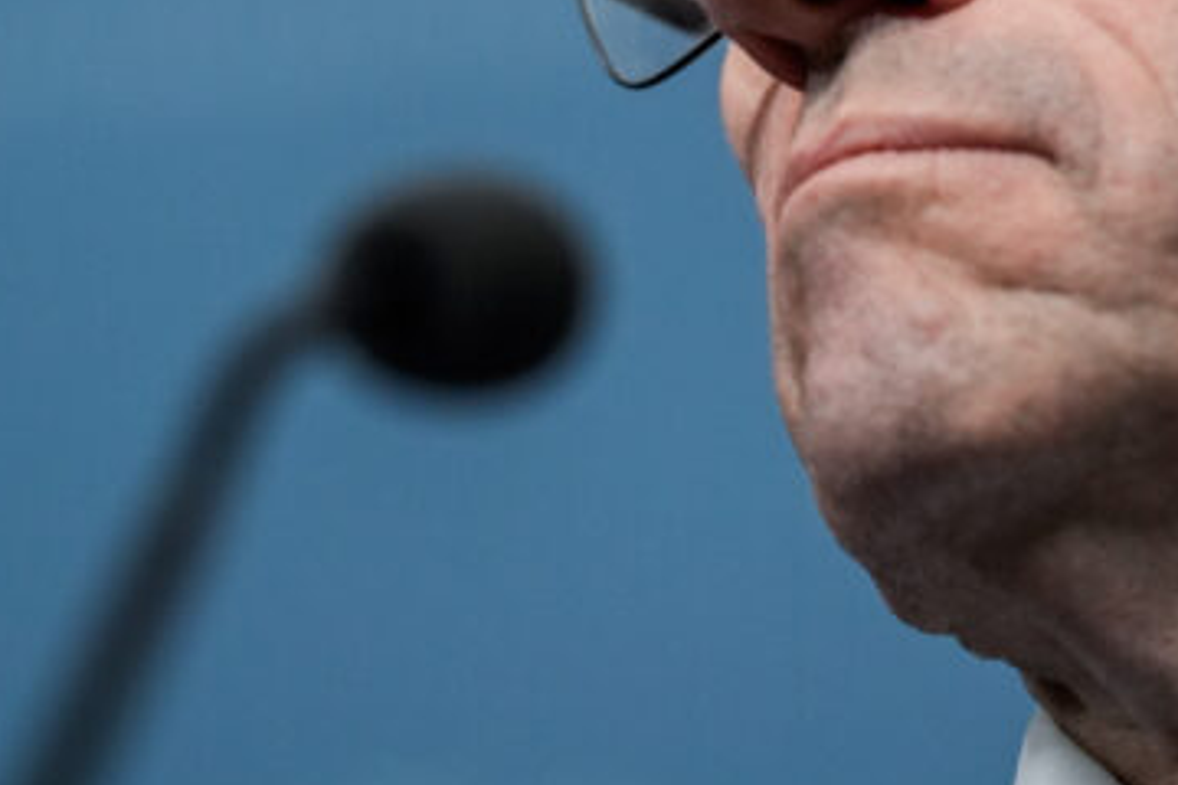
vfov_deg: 3.3
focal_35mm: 410
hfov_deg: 5.0
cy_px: -103
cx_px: 789
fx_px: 13415
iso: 2000
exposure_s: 1/320
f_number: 3.5
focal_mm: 178
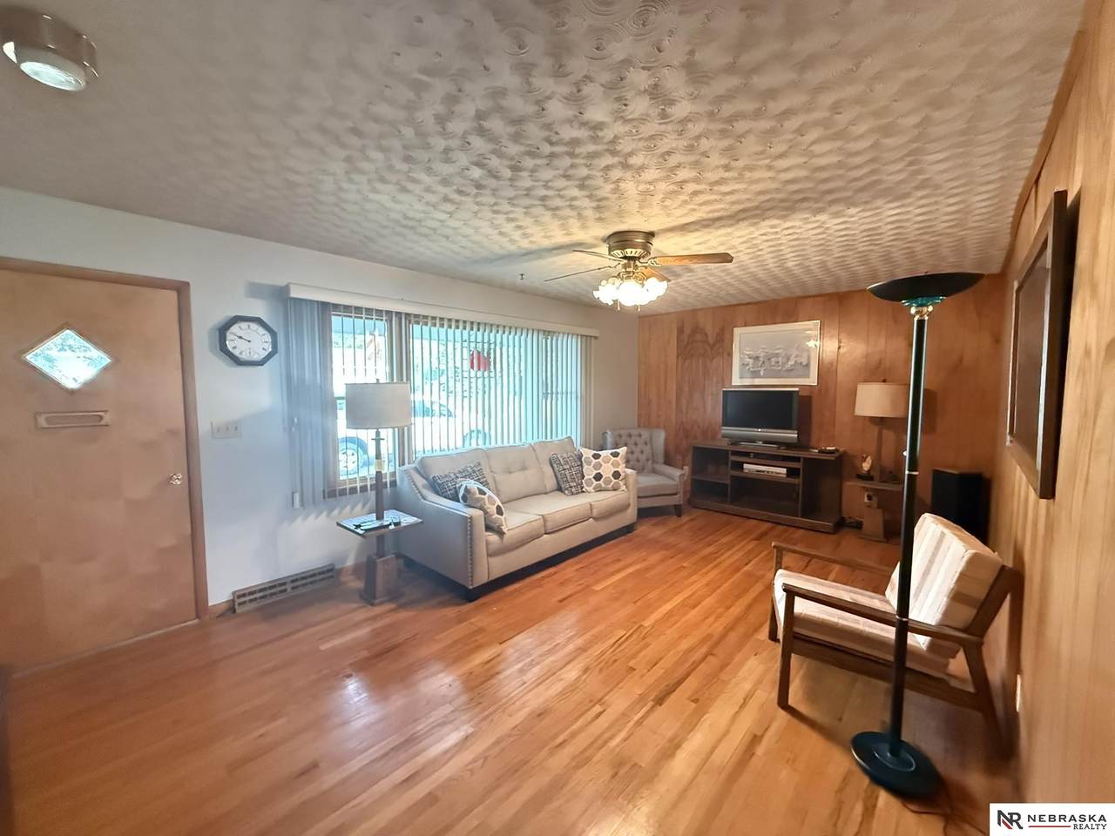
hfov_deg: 102.1
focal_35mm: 14
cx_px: 558
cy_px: 418
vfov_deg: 85.7
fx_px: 451
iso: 1250
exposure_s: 1/60
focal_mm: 2.22
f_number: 2.2
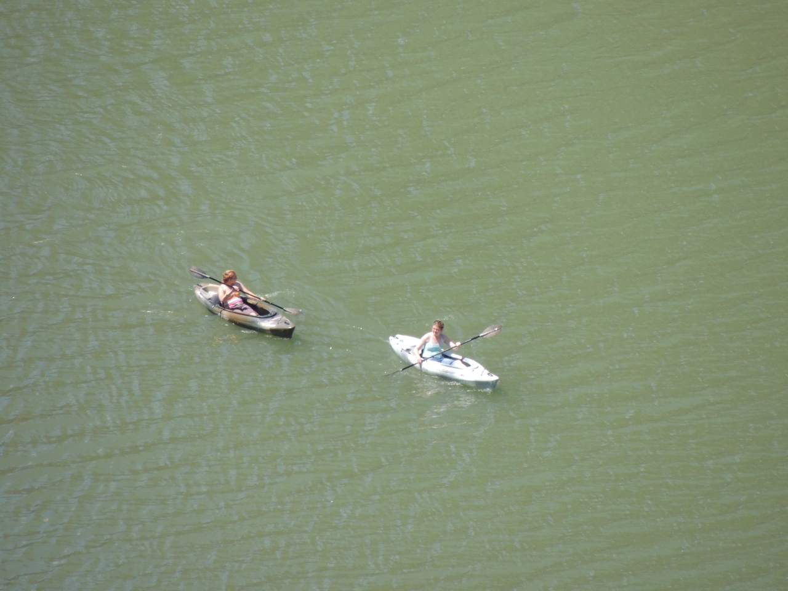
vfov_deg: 1.5
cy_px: 296
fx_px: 22764
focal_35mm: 1000
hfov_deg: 2.0
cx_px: 394
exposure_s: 1/800
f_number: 5.9
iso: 400
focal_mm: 180
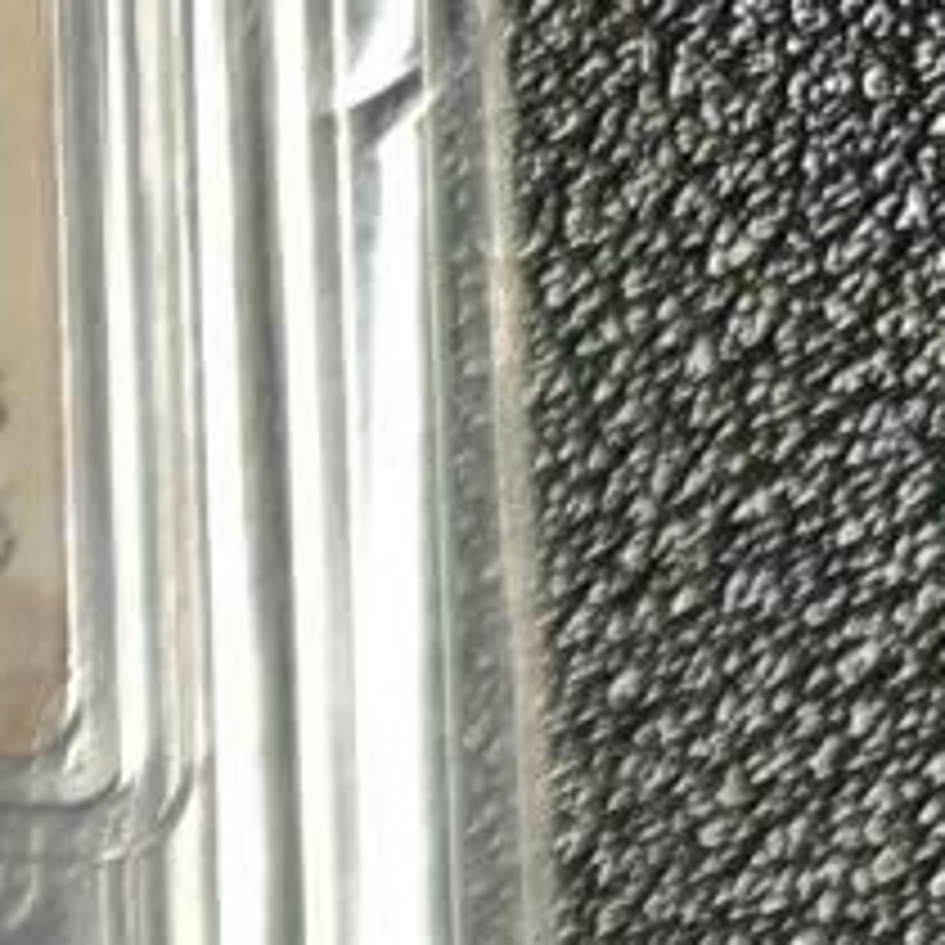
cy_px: 3150
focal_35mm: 197
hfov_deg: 7.7
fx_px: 6085
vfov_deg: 7.5
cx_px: -1935
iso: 500
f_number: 1.5
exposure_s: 1/200
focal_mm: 4.94
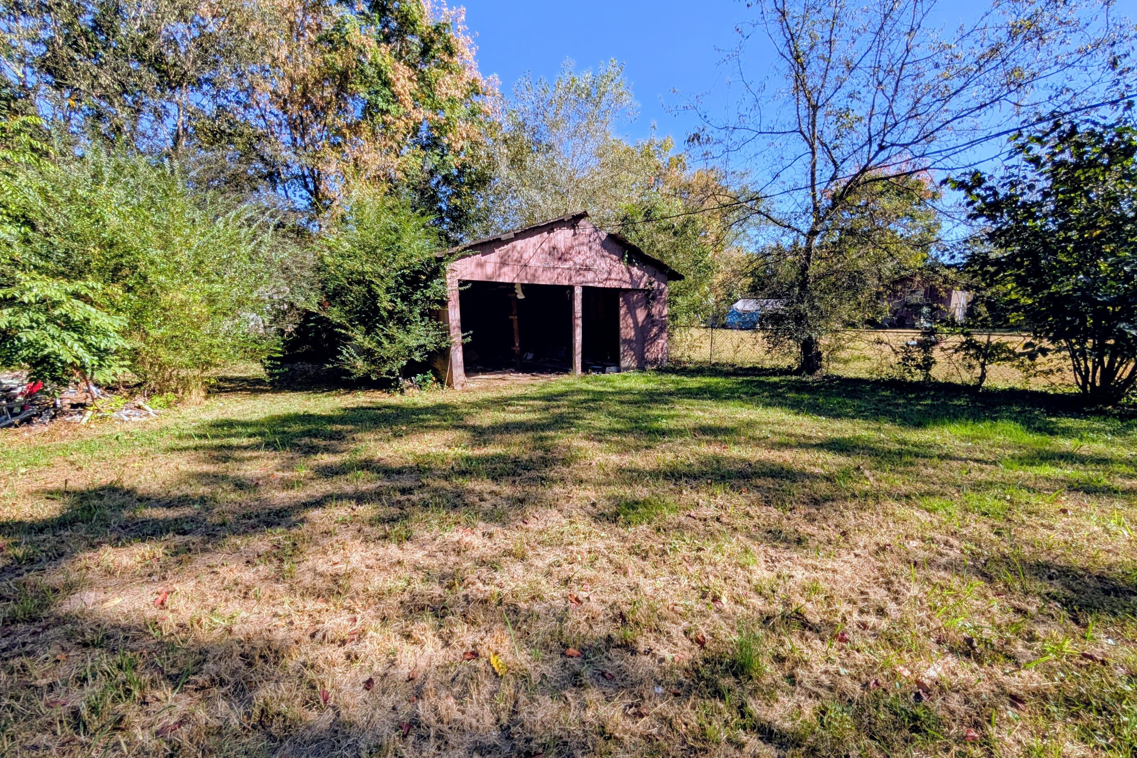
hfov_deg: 108.3
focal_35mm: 13
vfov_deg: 85.4
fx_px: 411
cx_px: 575
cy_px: 380
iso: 52
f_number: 1.7
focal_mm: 2.02
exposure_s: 1/1362
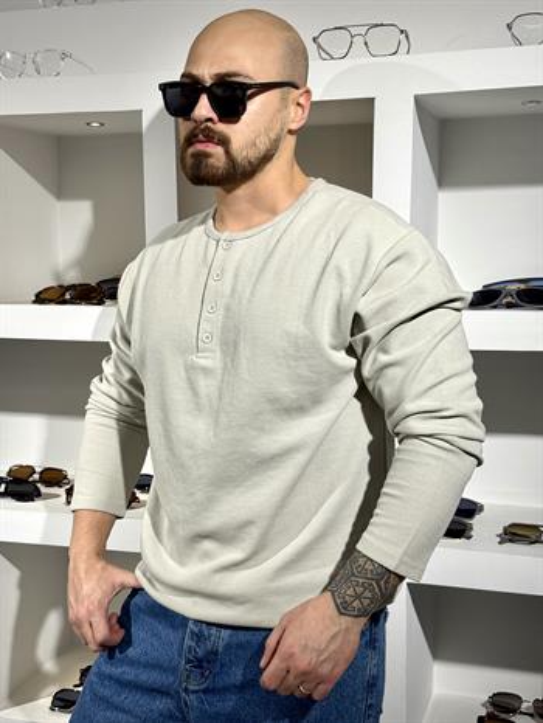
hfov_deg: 30.3
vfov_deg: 39.6
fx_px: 1003
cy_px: 362
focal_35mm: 48
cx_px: 272
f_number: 1.78
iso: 64
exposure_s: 1/320
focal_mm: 6.76
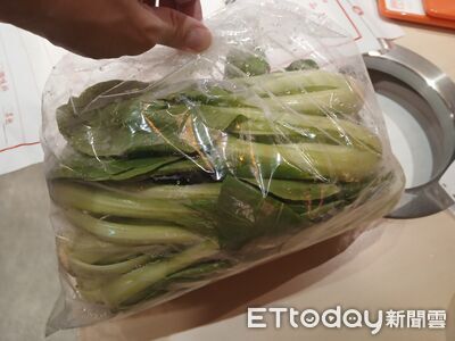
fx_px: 342
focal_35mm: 26
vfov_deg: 53.1
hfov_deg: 67.3
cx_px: 228
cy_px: 170
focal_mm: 3.98
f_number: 1.8
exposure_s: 1/40
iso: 250
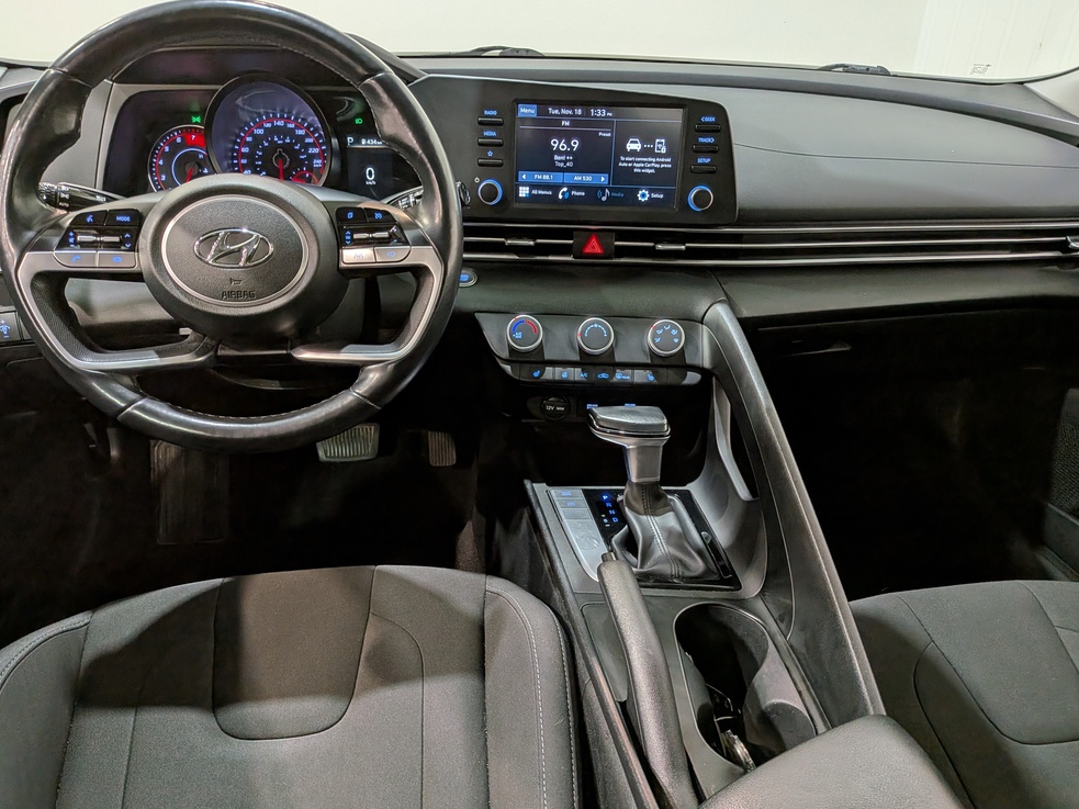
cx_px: 540
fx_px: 779
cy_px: 414
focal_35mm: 25
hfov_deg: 69.4
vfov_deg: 54.9
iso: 192
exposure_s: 1/100
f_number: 1.7
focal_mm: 4.53
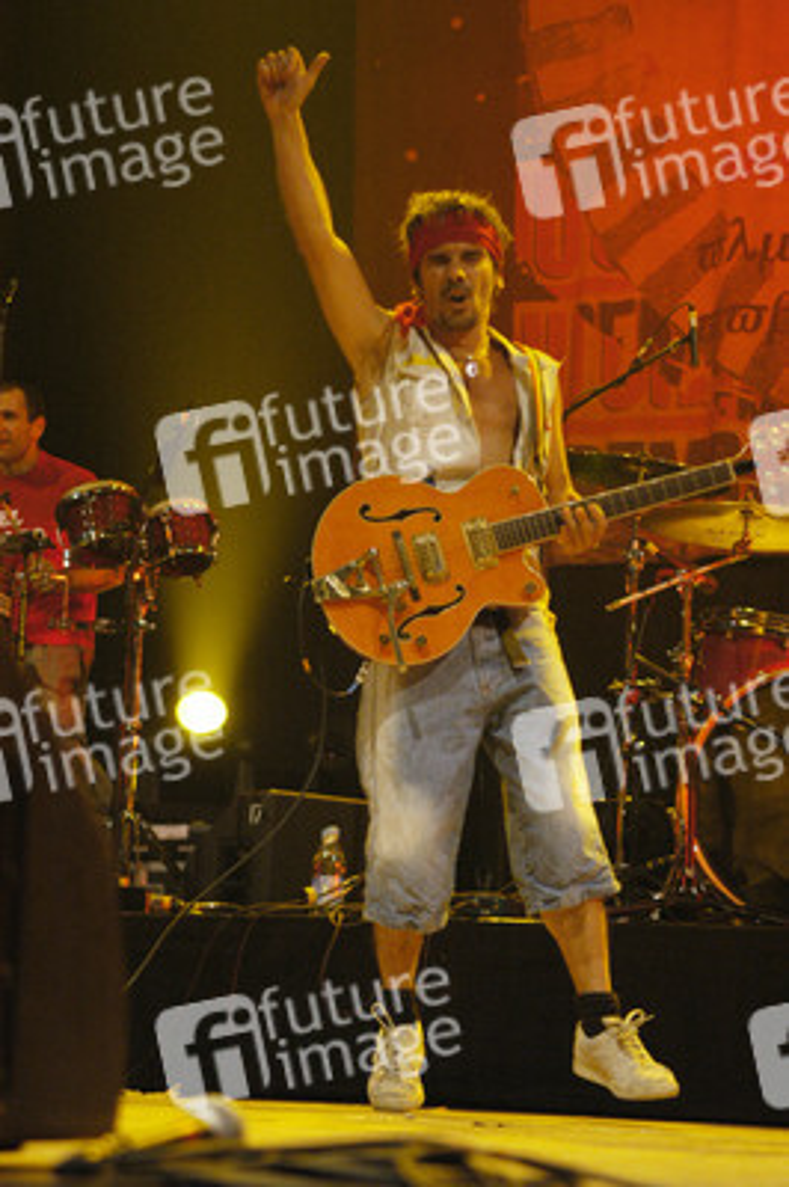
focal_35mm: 82
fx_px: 2717
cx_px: 394
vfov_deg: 24.6
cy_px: 594
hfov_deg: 16.5
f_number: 2.8
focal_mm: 55
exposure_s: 1/250
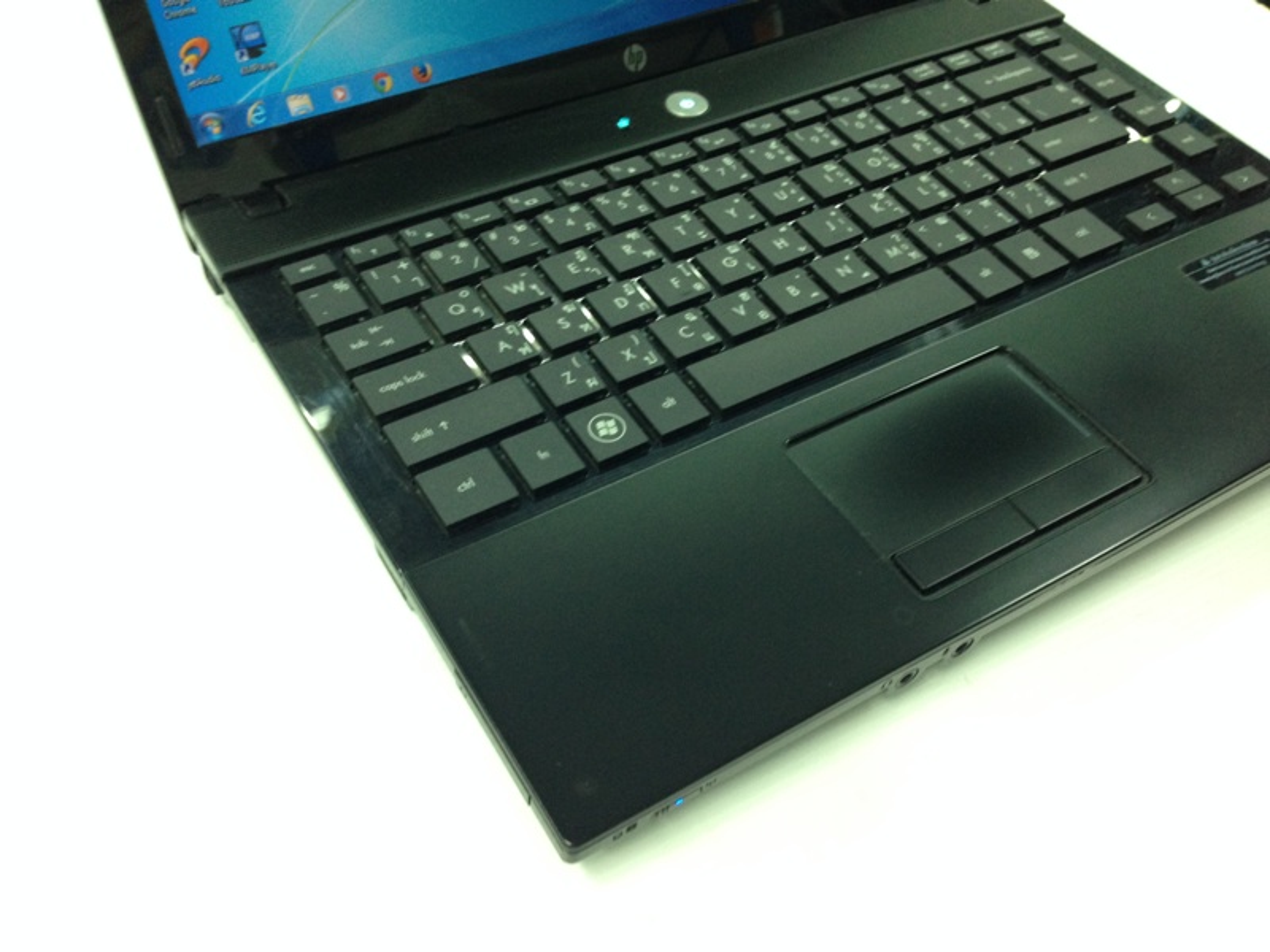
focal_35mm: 33
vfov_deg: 42.9
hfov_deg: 55.4
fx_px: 1211
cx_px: 635
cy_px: 476
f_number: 2.4
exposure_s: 1/20
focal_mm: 4.12
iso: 160
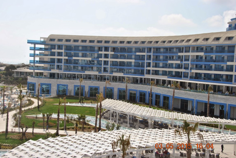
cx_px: 118
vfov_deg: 28.2
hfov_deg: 41.1
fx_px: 315
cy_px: 79
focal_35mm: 48
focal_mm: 32
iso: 100
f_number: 13
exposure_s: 1/200
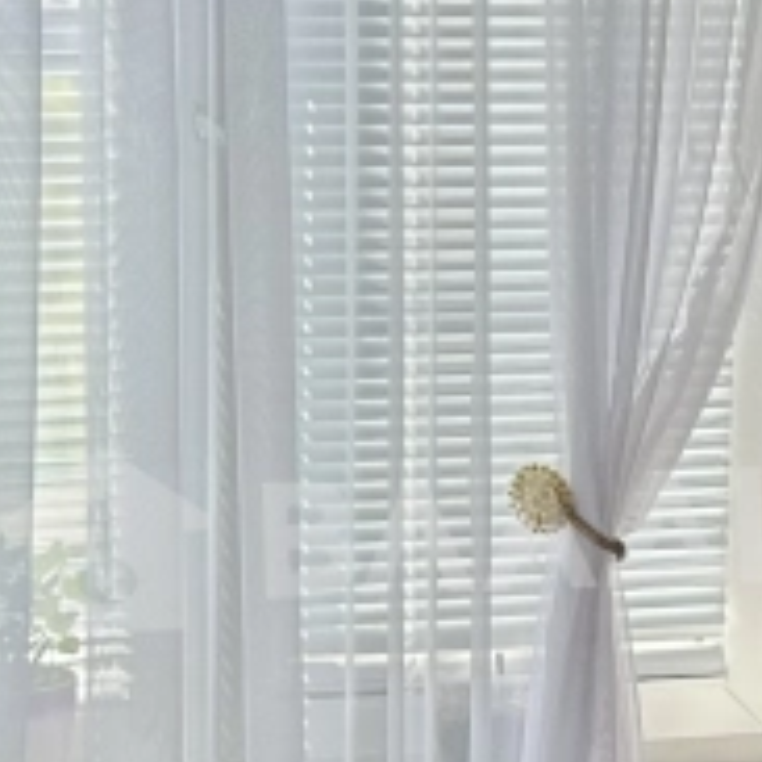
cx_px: 487
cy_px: 523
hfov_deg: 12.0
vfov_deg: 12.0
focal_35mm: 145
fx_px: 3611
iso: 80
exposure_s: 1/326
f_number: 1.78
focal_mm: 6.86
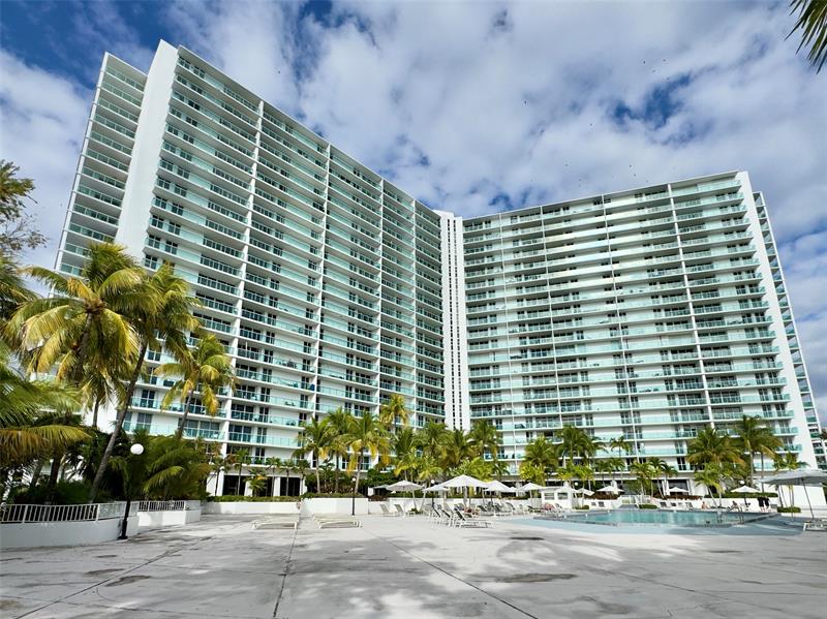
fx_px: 334
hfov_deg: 102.1
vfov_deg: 85.6
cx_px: 414
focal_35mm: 14
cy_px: 310
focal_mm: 2.22
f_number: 2.2
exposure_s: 1/3390
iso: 50
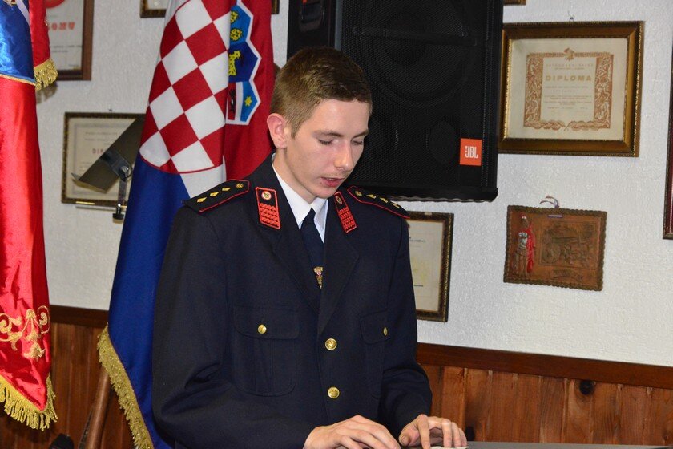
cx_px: 336
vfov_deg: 12.2
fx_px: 2094
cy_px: 224
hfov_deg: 18.3
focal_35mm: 112
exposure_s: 1/60
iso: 6400
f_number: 8
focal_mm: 112
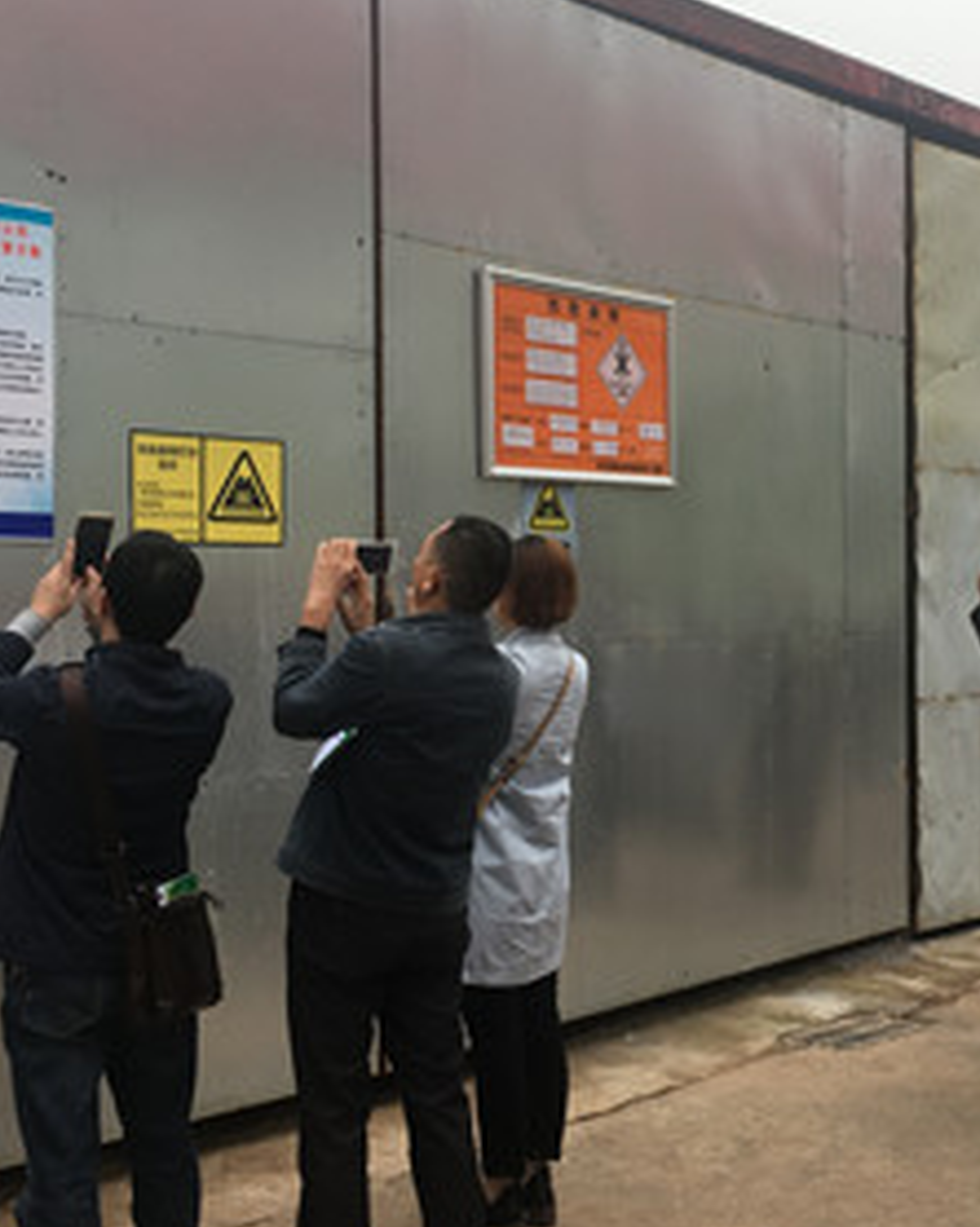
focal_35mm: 51
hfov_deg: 29.0
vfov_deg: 36.7
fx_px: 1851
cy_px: 598
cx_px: 781
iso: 25
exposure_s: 1/187
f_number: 2.2
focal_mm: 4.15
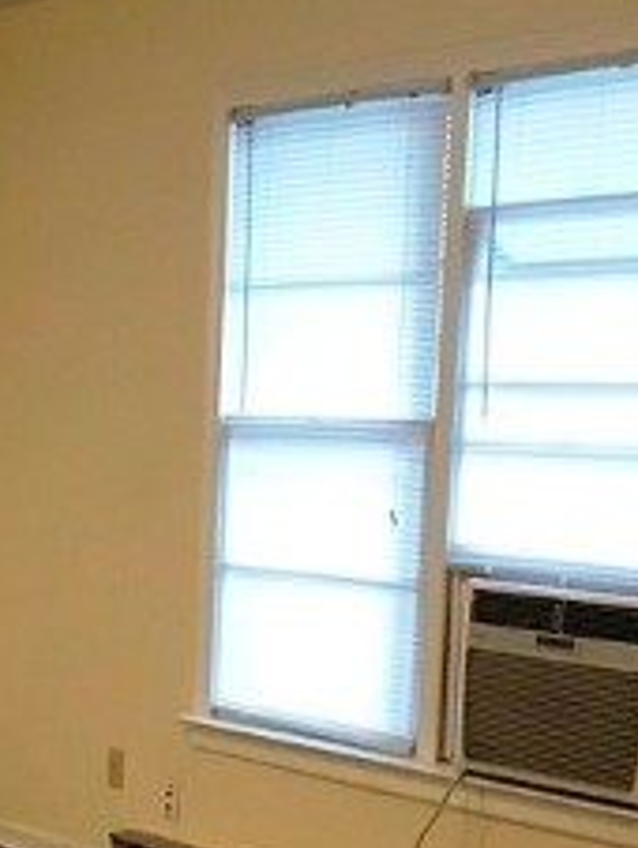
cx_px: -128
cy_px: 927
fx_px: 2330
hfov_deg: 15.1
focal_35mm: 95
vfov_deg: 19.8
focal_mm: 3.99
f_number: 1.8
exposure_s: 1/15
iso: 64
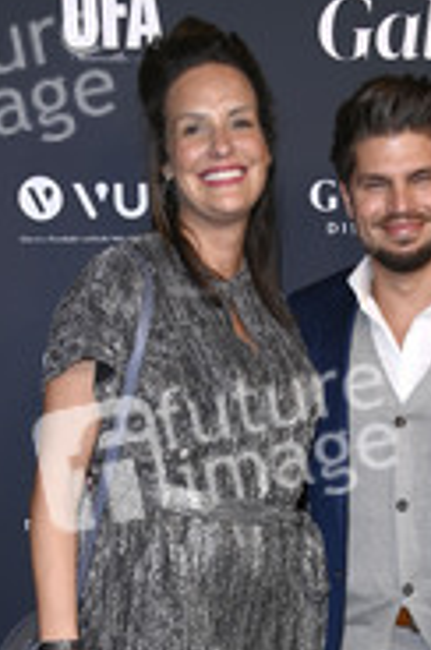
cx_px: 318
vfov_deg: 25.6
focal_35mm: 76
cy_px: 625
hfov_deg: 17.8
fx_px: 1370
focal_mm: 35
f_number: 5.6
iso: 640
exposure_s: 1/250
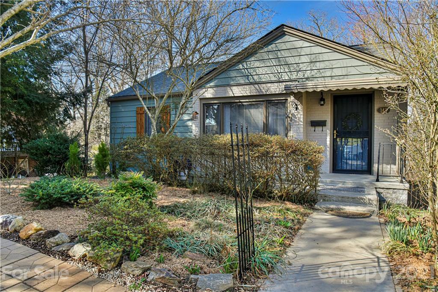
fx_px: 292
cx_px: 219
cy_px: 146
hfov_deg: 73.7
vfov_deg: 53.1
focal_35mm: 24
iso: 1600
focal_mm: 24
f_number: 8
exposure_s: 1/250
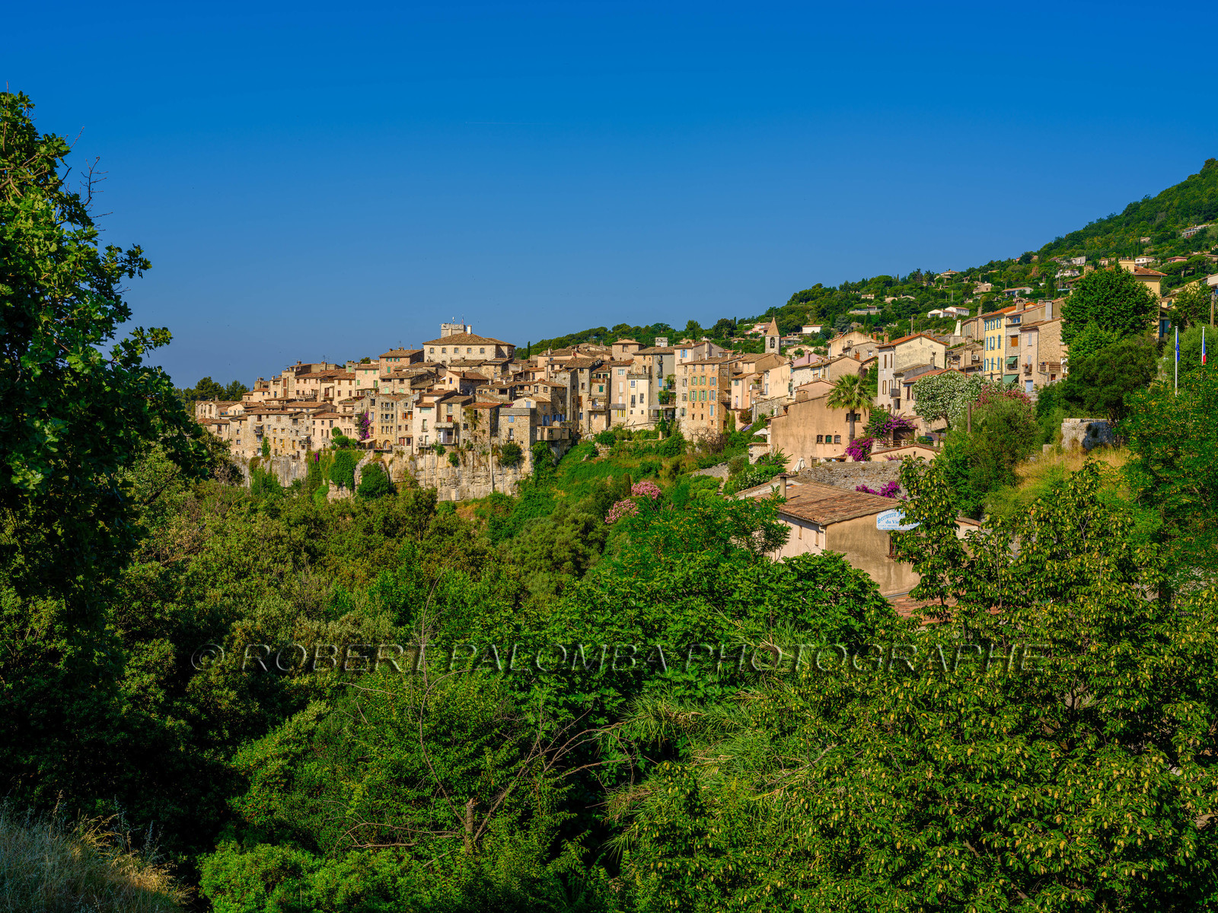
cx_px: 609
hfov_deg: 38.2
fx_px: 1759
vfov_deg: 29.1
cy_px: 456
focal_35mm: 50
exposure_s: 1/125
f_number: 11
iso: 80
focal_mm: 63
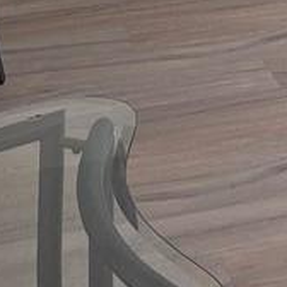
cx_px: 618
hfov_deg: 8.4
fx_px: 1820
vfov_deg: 8.9
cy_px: -106
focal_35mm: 194
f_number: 1.7
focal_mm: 6.3
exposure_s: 1/40
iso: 100
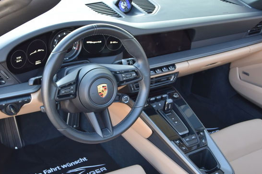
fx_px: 384
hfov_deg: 37.7
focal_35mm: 53
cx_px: 119
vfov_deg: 25.6
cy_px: 96
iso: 400
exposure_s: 1/80
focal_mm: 25
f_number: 4.5
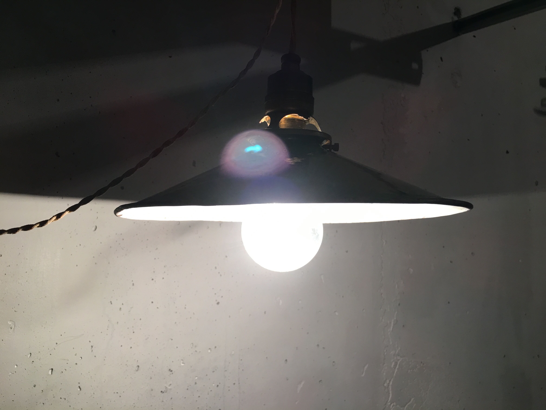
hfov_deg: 61.7
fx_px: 457
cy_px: 205
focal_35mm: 29
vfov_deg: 48.2
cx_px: 273
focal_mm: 4.15
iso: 40
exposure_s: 1/33
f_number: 2.2
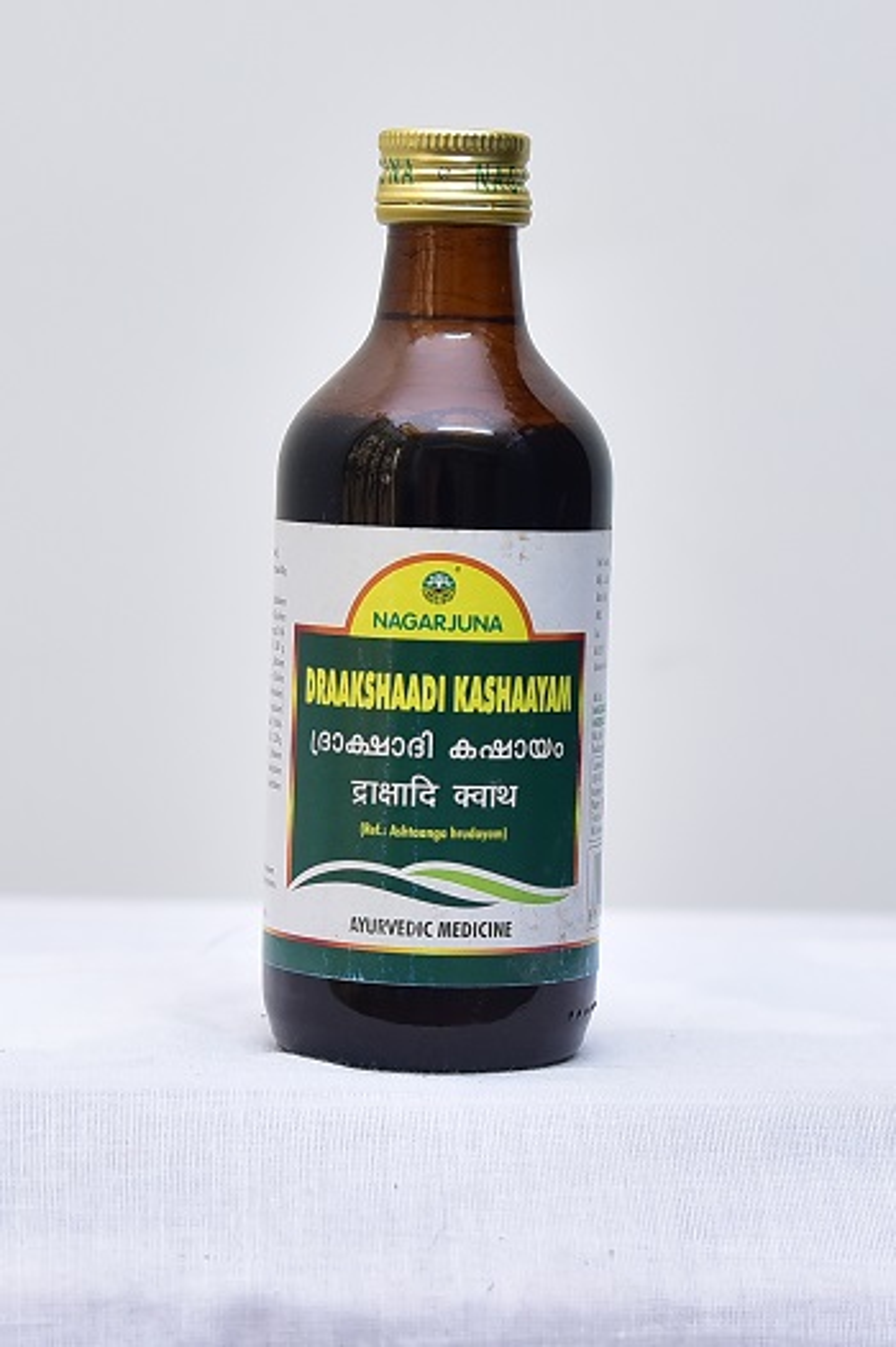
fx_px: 1645
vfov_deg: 44.5
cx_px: 448
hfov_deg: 30.5
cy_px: 674
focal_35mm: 44
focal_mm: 44
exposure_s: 1/100
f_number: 4
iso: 1250
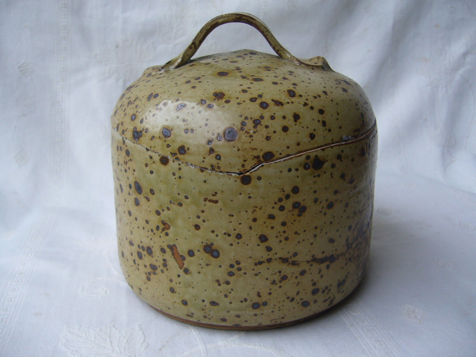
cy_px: 178
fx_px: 481
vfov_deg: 40.7
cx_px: 238
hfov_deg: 52.6
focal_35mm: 35
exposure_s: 1/60
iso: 80
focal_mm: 5.8
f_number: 2.8
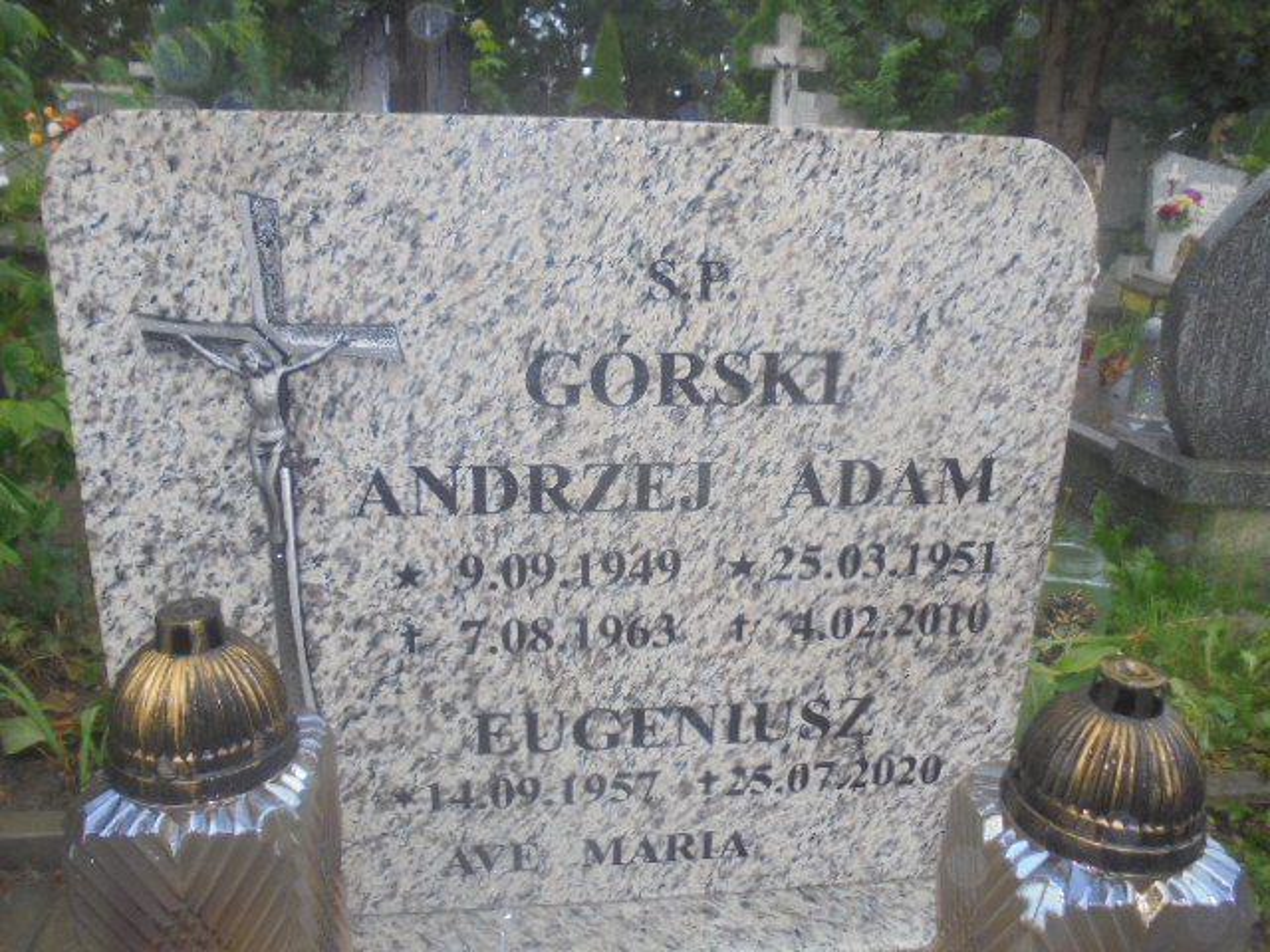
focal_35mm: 29
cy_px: 476
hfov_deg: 61.7
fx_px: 1064
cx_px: 635
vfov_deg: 48.2
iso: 100
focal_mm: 5.3
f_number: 3.7
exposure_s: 1/60
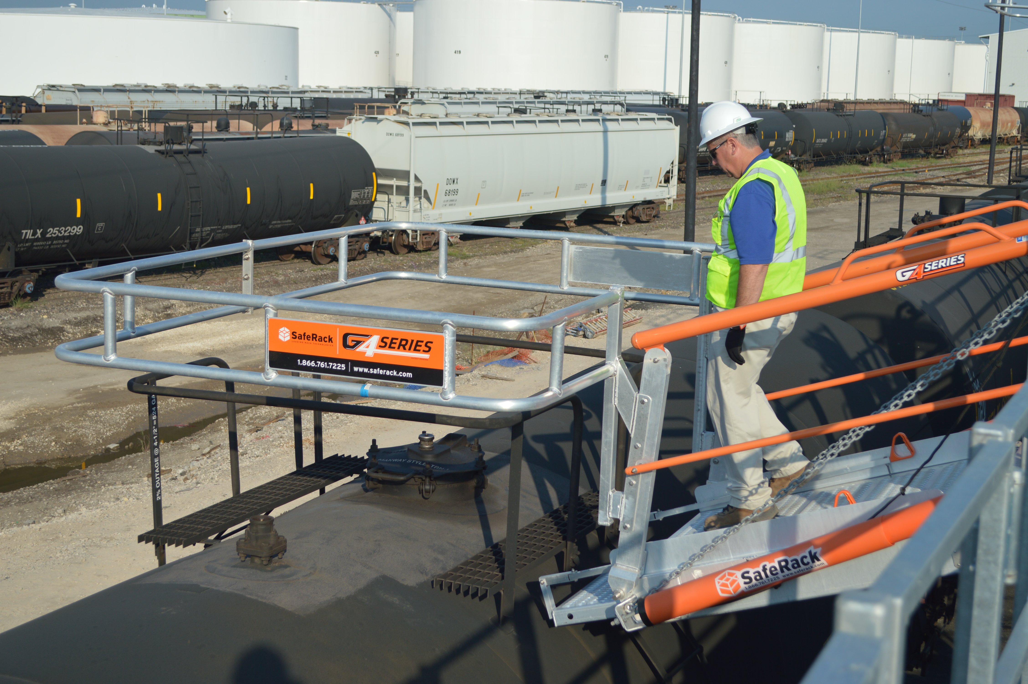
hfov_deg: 36.9
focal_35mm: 54
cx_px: 514
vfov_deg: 25.0
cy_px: 342
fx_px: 1541
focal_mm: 36
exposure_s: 1/640
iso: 100
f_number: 5
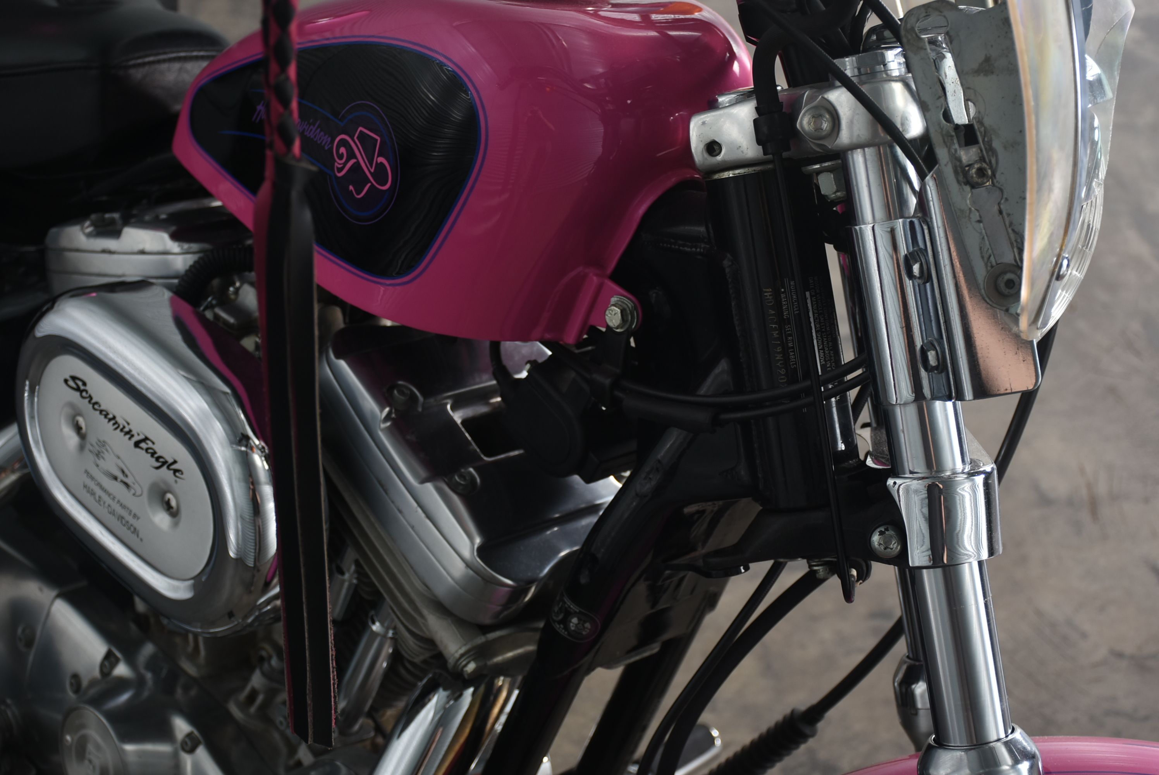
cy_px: 388
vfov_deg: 21.6
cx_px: 580
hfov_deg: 31.9
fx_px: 2030
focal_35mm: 63
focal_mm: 42
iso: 250
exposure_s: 1/100
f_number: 5.6
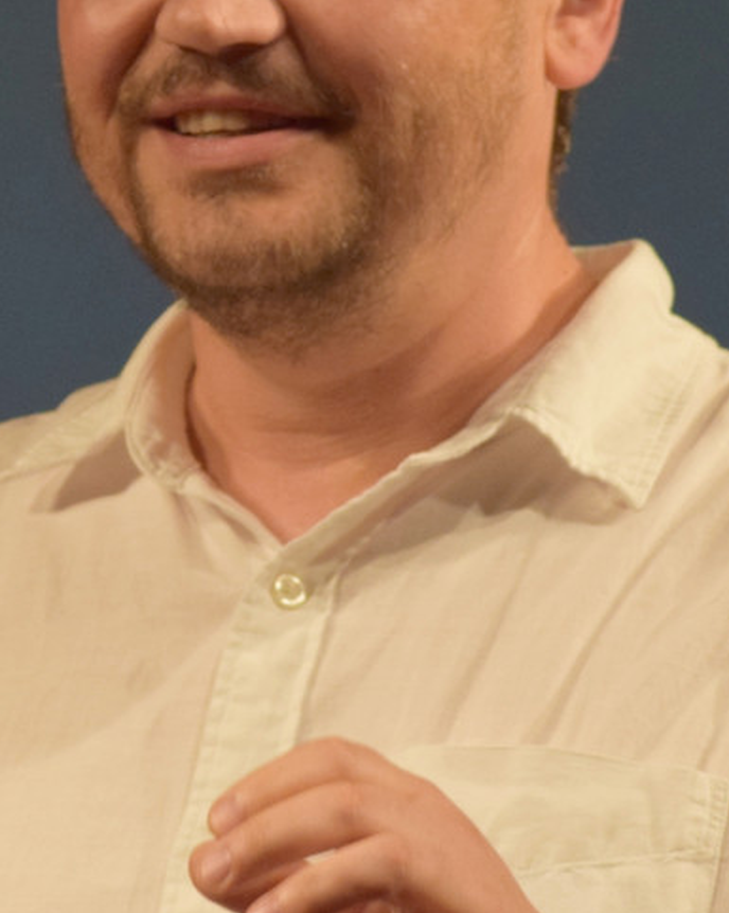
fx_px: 8577
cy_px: 208
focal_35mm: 318
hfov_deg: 4.9
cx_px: 307
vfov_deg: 6.1
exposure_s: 1/250
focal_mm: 145
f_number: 5
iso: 800
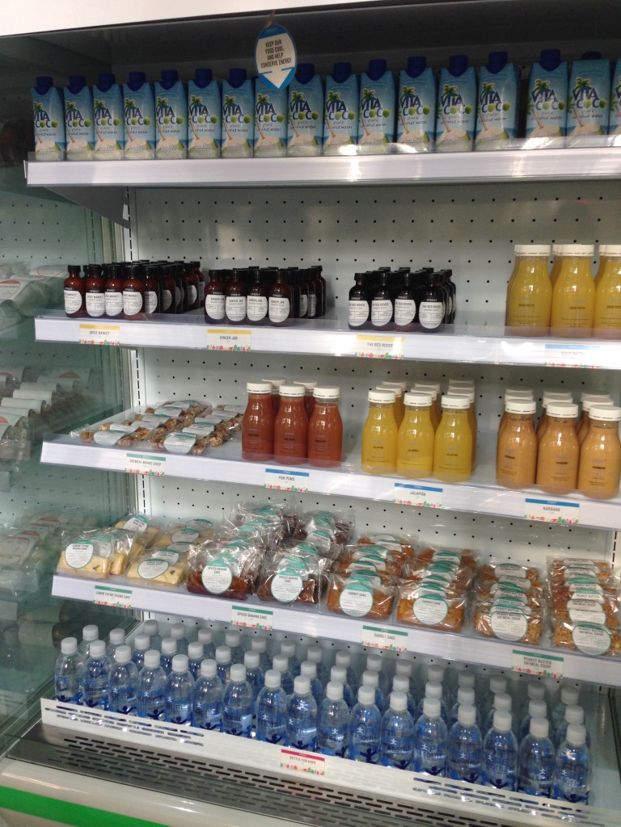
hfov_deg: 42.9
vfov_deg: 55.4
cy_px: 414
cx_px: 310
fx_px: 789
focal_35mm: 33
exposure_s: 1/40
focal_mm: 4.12
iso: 50
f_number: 2.4
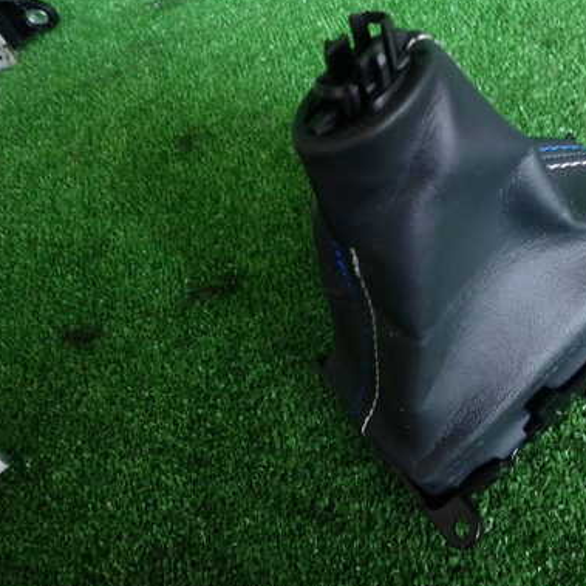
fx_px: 670
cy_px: 277
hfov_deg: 45.8
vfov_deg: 47.2
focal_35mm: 35
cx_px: 428
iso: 160
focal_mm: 4.5
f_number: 2
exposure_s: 1/60
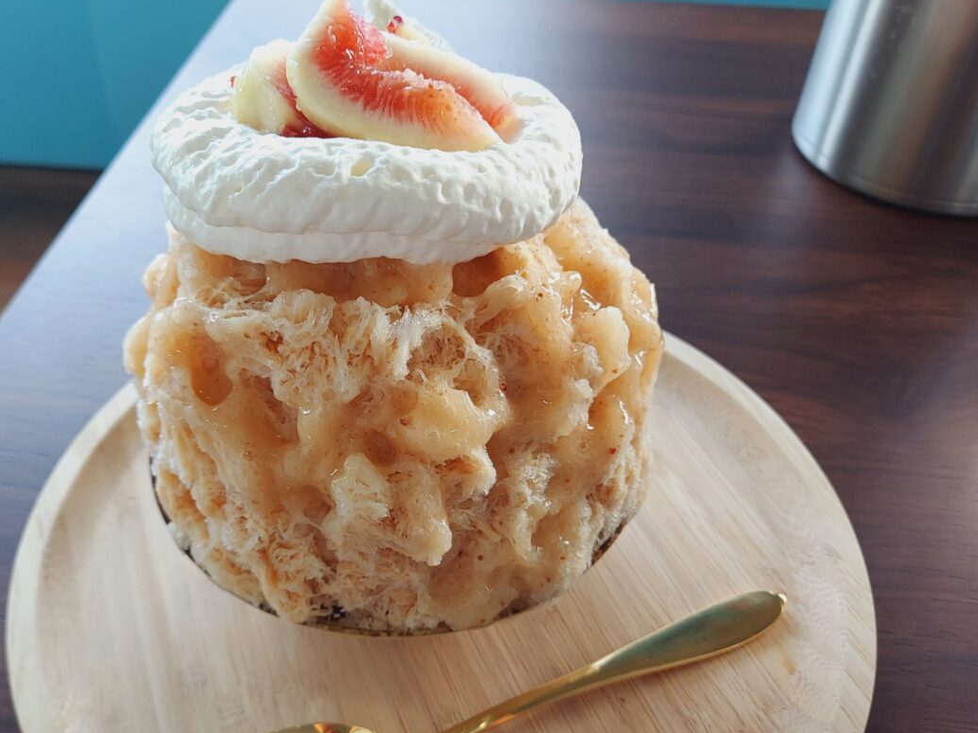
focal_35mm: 31
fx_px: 876
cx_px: 393
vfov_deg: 45.3
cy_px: 417
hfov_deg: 57.9
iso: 64
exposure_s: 1/60
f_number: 2
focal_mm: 4.6
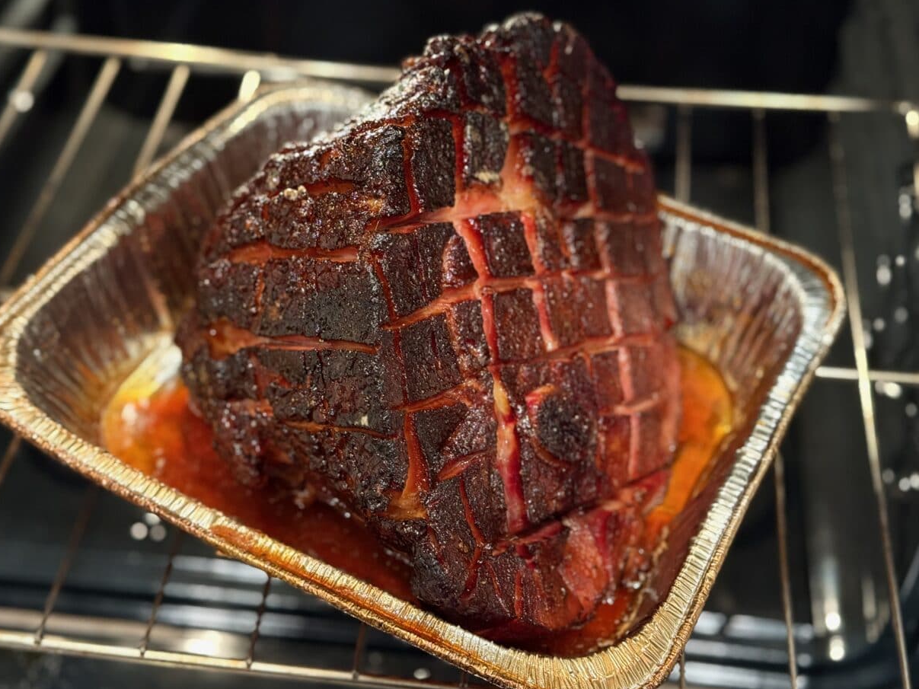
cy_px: 344
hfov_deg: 38.9
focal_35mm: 49
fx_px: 1301
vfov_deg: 29.7
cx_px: 462
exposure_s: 1/30
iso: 500
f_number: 1.78
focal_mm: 6.76
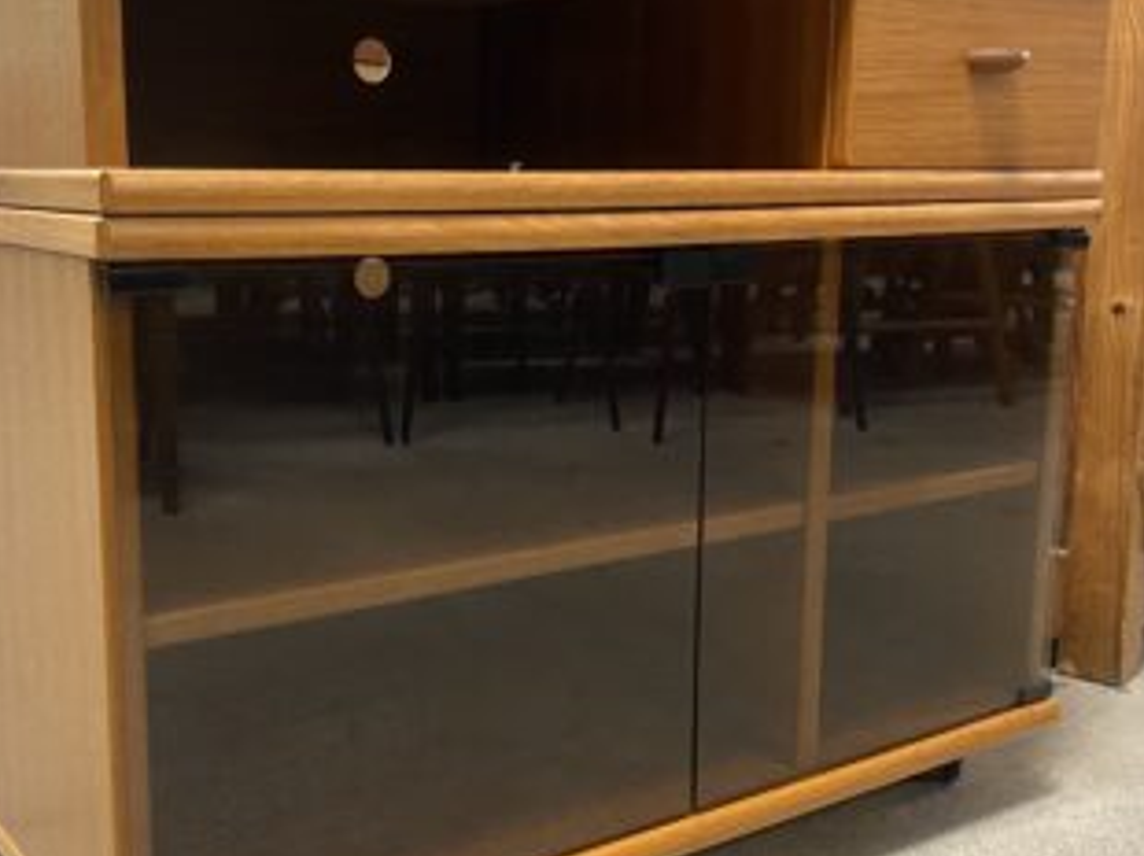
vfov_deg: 34.3
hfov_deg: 44.7
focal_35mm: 42
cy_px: 445
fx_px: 1387
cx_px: 480
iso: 400
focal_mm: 4.25
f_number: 1.8
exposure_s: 1/40
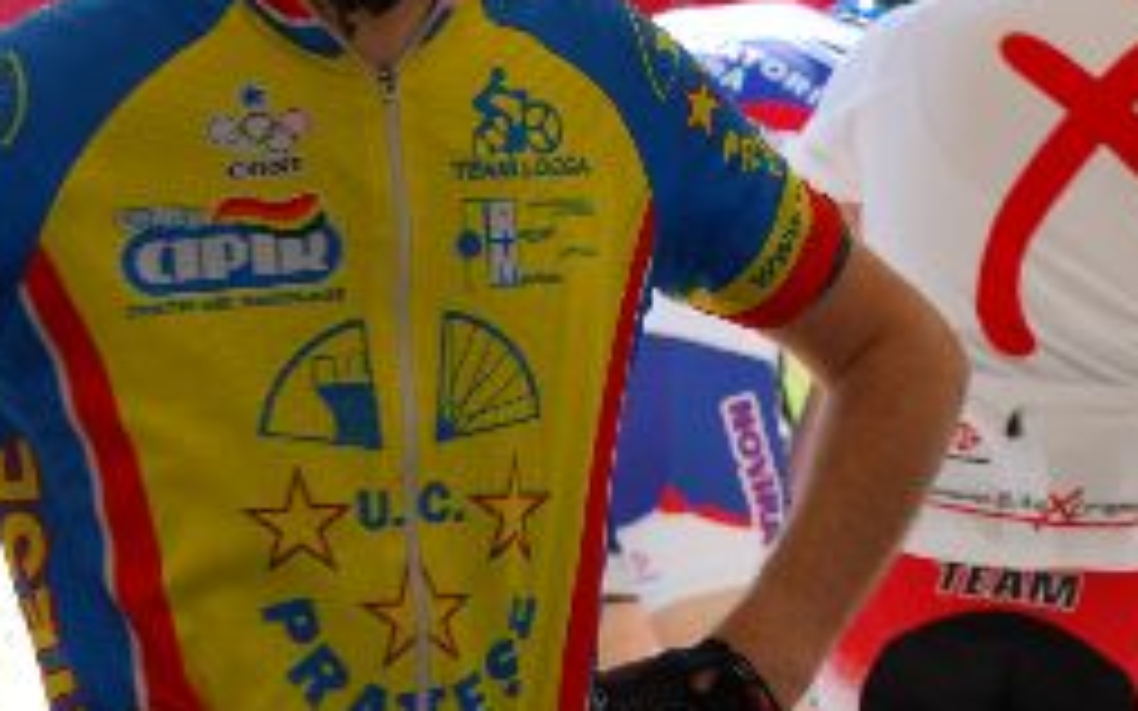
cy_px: 65
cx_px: 405
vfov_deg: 5.6
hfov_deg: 9.0
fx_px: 7256
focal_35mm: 234
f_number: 10
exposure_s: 1/100
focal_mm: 86
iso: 200
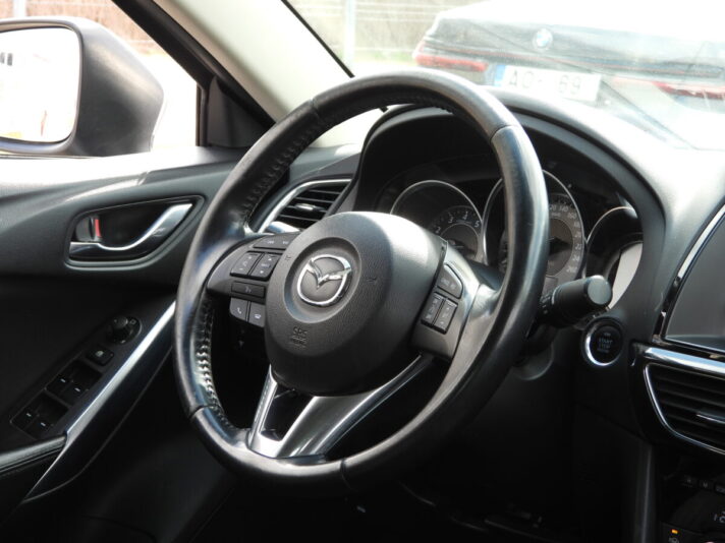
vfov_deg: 19.6
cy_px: 272
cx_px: 362
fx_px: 1571
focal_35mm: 75
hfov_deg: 26.0
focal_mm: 13.5
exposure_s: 1/60
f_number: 3.5
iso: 100
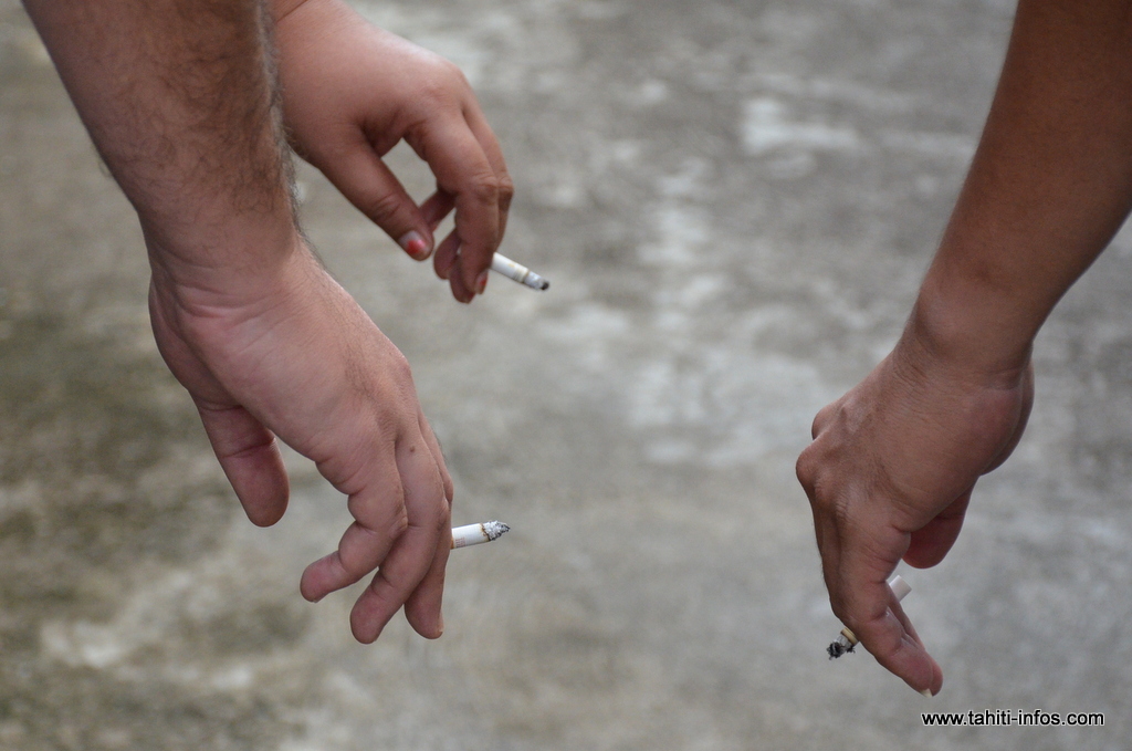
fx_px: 3767
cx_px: 566
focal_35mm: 120
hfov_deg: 17.1
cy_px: 376
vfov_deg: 11.4
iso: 2000
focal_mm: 80
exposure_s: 1/800
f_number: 7.1
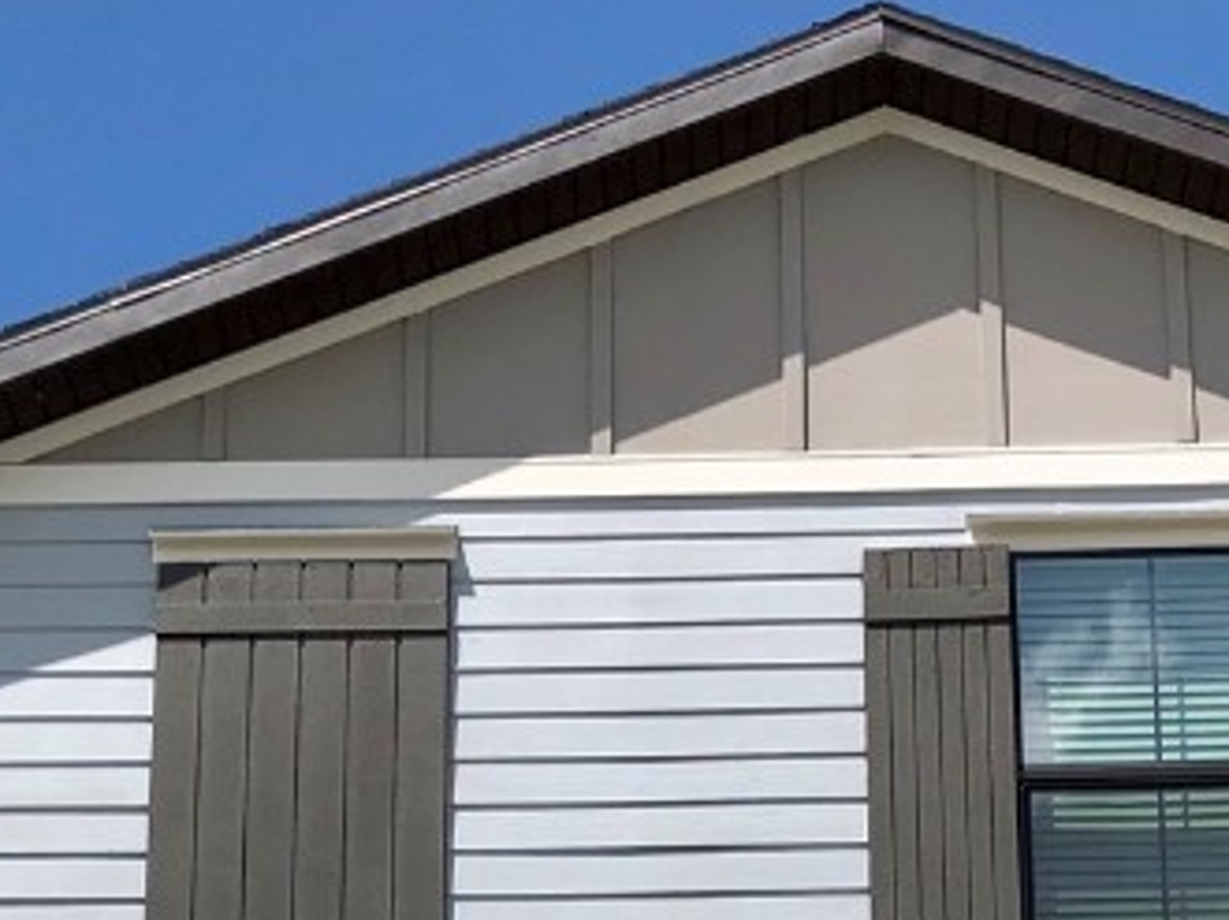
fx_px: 3087
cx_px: 734
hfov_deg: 22.5
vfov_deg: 15.8
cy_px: 1304
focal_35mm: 87
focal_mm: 4
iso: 20
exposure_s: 1/3003
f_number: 1.8
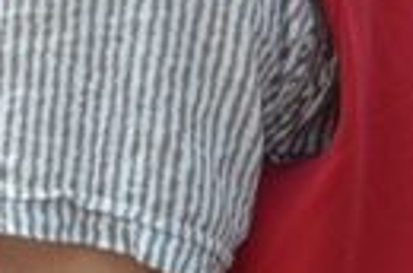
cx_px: -464
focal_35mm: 301
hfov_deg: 6.6
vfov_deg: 4.5
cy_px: -173
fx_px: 3445
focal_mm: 40
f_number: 11
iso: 1000
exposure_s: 1/500
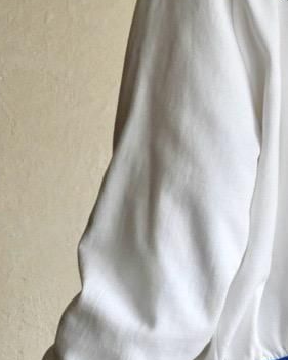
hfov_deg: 6.5
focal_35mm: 237
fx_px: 2524
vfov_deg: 8.2
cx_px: 319
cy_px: 145
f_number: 3.9
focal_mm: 50
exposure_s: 1/125
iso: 1000
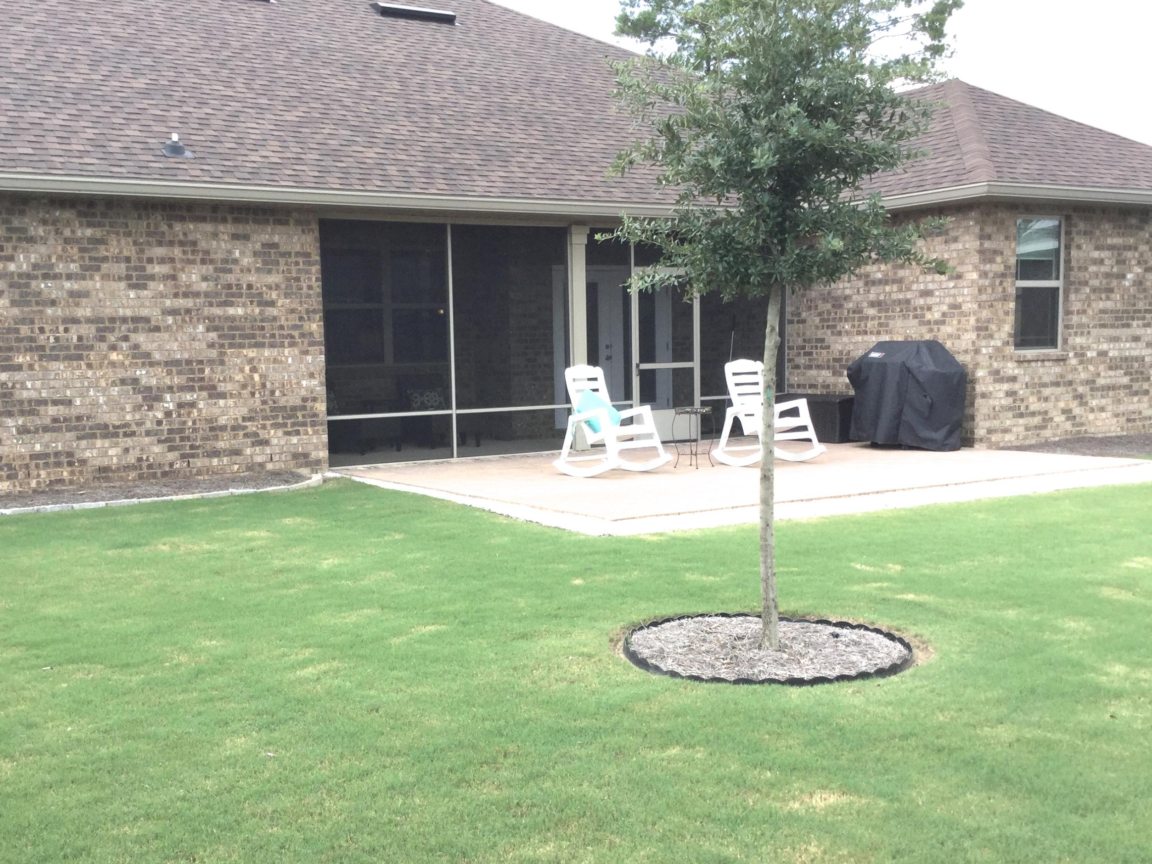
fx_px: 1331
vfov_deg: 35.9
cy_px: 502
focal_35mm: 40
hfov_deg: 46.7
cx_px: 525
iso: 25
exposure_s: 1/476
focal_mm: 3.3
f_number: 2.4
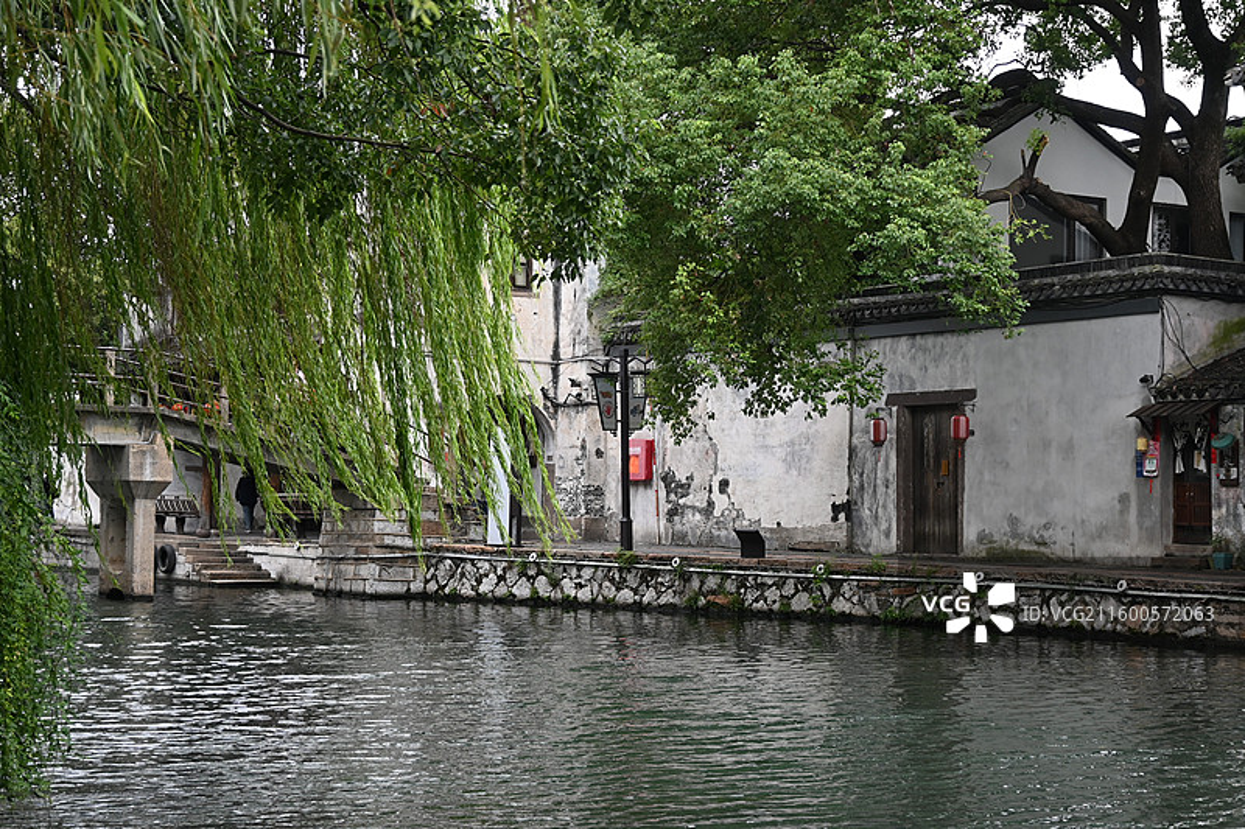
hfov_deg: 34.2
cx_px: 622
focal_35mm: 58
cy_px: 414
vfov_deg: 23.2
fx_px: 2023
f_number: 5.6
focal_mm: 39
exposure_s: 1/250
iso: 280
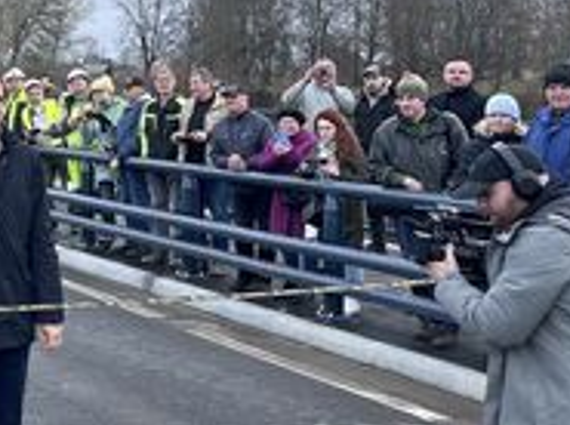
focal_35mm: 78
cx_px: -240
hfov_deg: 21.7
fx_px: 1282
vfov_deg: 18.7
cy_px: 86
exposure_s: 1/927
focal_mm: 6.86
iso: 80
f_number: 1.78
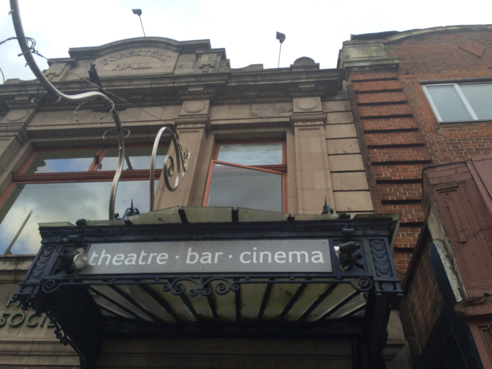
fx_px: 412
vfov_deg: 48.2
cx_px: 246
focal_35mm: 29
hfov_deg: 61.7
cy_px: 184
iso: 32
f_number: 2.2
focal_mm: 4.15
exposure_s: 1/217
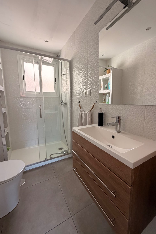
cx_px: 82
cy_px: 114
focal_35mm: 15
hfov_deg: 77.3
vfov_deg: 100.4
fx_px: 97
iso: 200
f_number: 2.2
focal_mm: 2.22
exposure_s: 1/121
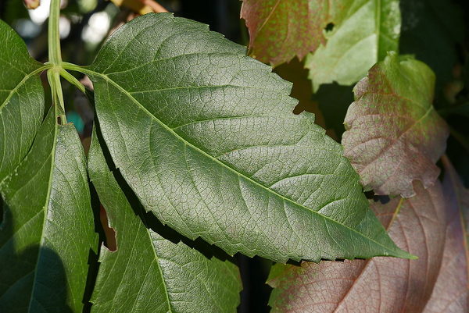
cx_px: 234
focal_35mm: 67
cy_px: 156
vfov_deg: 20.3
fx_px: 873
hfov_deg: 30.1
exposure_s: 1/200
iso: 400
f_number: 5
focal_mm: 30.4
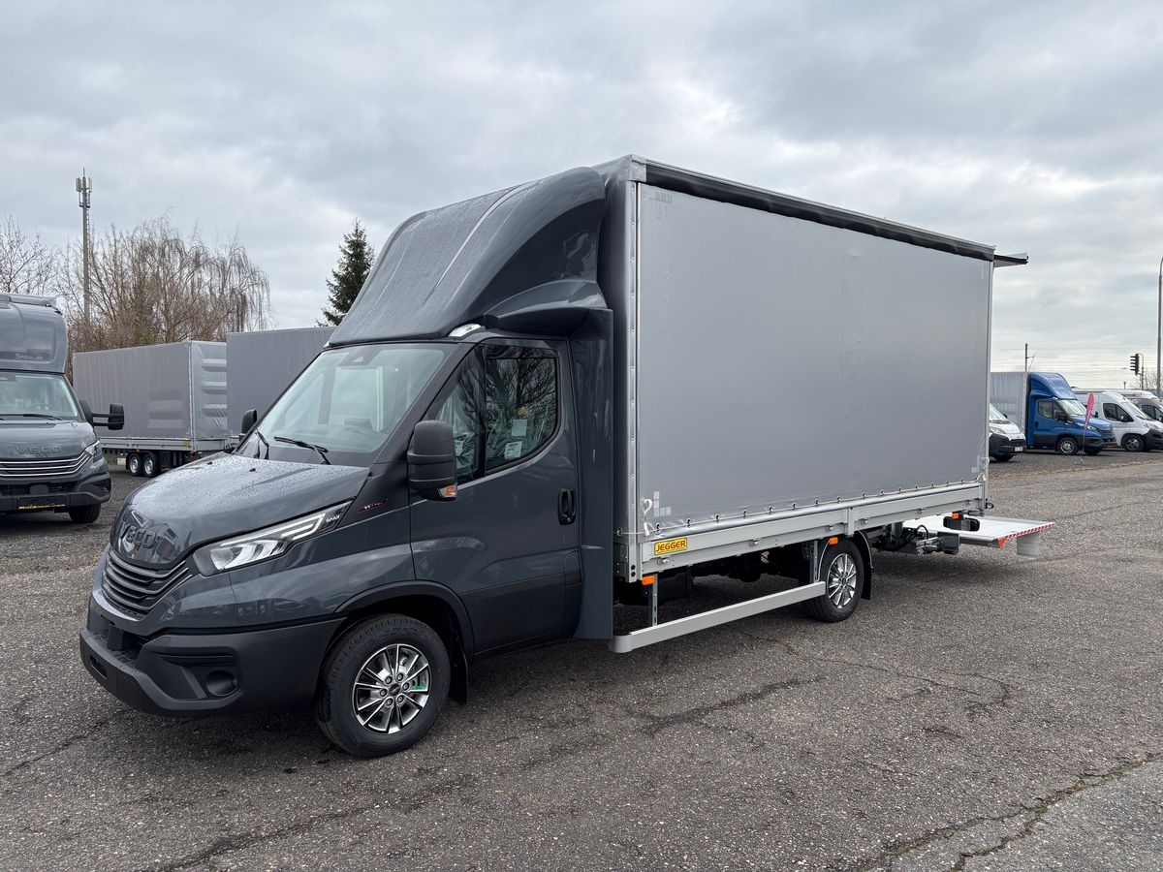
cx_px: 582
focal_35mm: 26
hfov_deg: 67.3
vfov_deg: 53.1
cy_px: 436
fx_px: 874
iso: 50
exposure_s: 1/1751
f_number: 1.6
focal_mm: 5.96
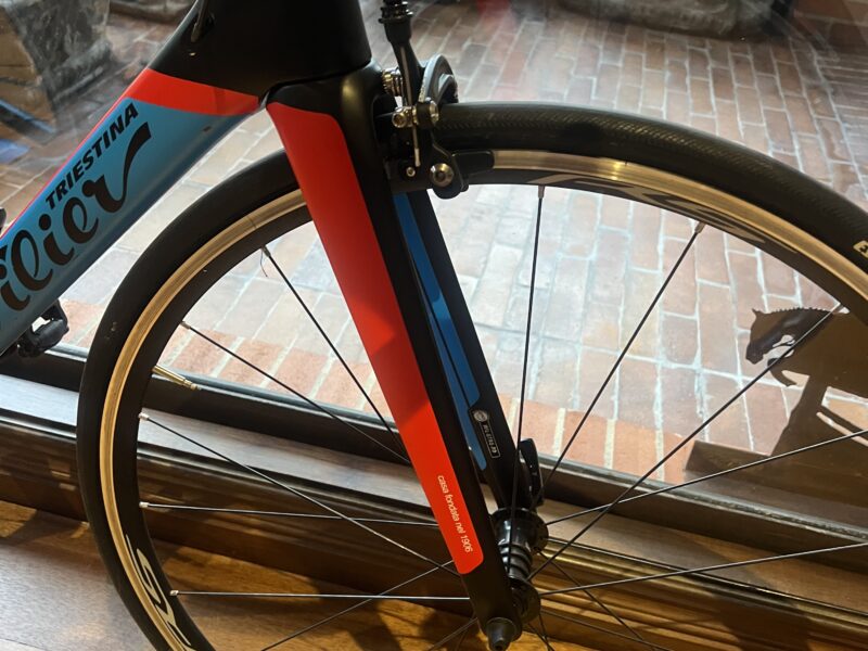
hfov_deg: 67.3
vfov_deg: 53.1
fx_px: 652
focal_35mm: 26
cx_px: 434
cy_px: 326
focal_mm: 5.7
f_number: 1.5
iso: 320
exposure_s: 1/60
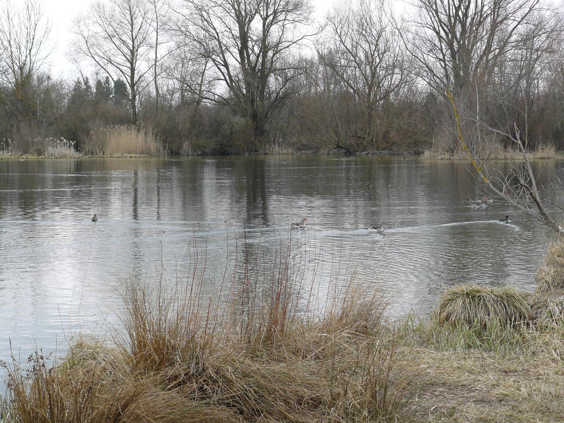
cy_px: 212
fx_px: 1238
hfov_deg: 25.7
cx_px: 282
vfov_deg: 19.4
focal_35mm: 76
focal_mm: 12.6
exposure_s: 1/100
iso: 100
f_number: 4
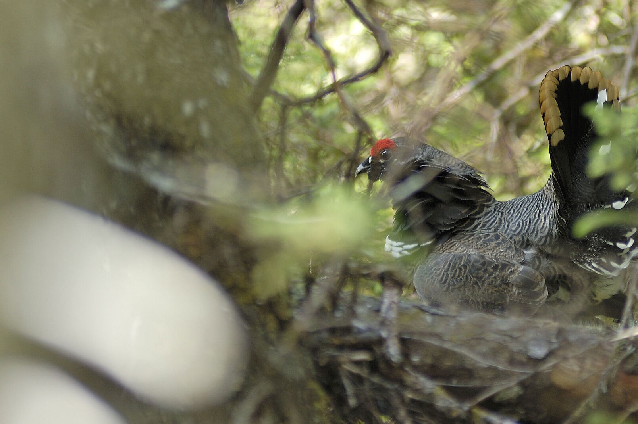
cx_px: 463
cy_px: 157
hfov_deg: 4.6
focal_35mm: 448
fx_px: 7934
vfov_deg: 3.1
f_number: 2.8
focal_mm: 200
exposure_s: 1/125
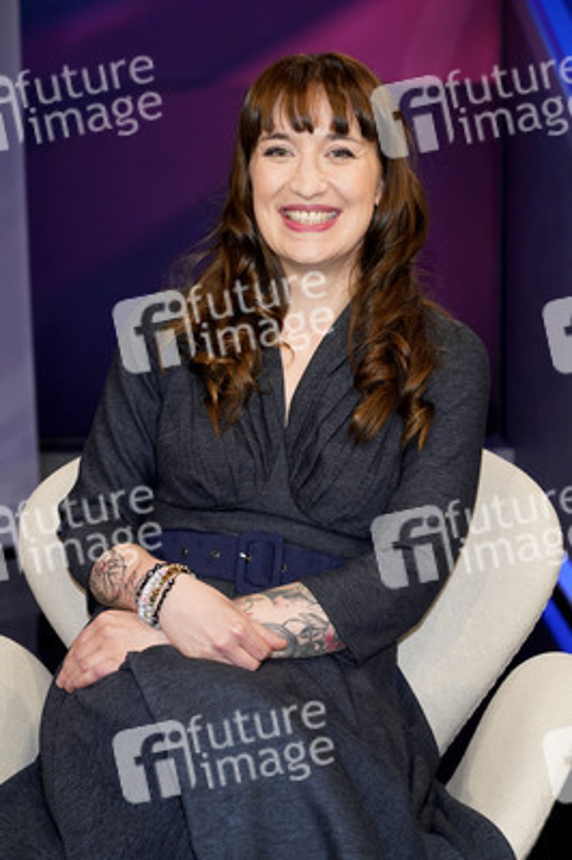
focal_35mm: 68
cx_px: 286
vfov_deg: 29.7
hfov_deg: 20.0
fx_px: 1623
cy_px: 430
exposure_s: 1/160
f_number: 5.6
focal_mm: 68
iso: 2000
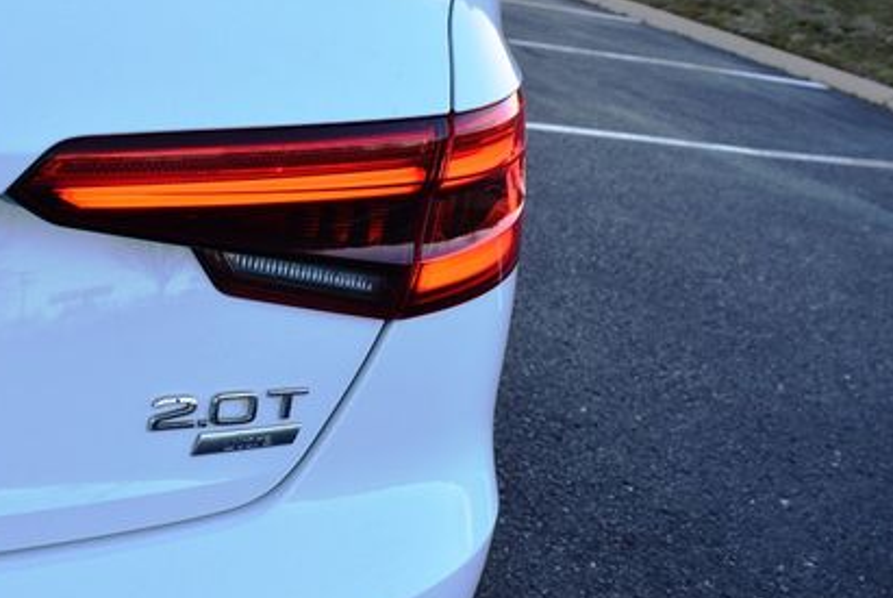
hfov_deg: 45.8
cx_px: 319
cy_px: 249
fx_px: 1043
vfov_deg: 31.9
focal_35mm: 42
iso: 400
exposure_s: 1/250
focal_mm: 18
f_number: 5.6
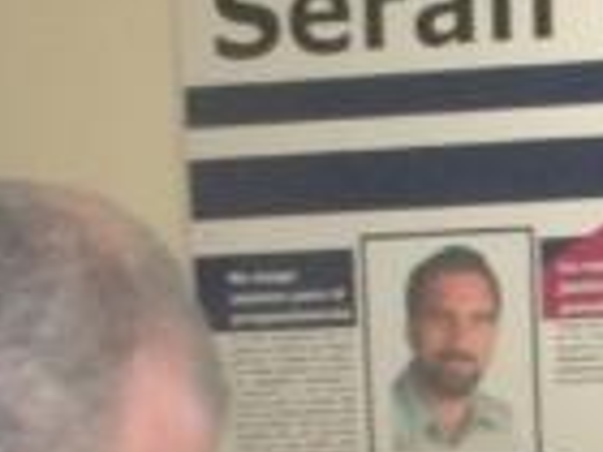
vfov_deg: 7.9
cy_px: 954
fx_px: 3083
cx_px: 336
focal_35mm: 177
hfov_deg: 11.2
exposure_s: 1/30
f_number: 3.3
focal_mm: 5.9
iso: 400
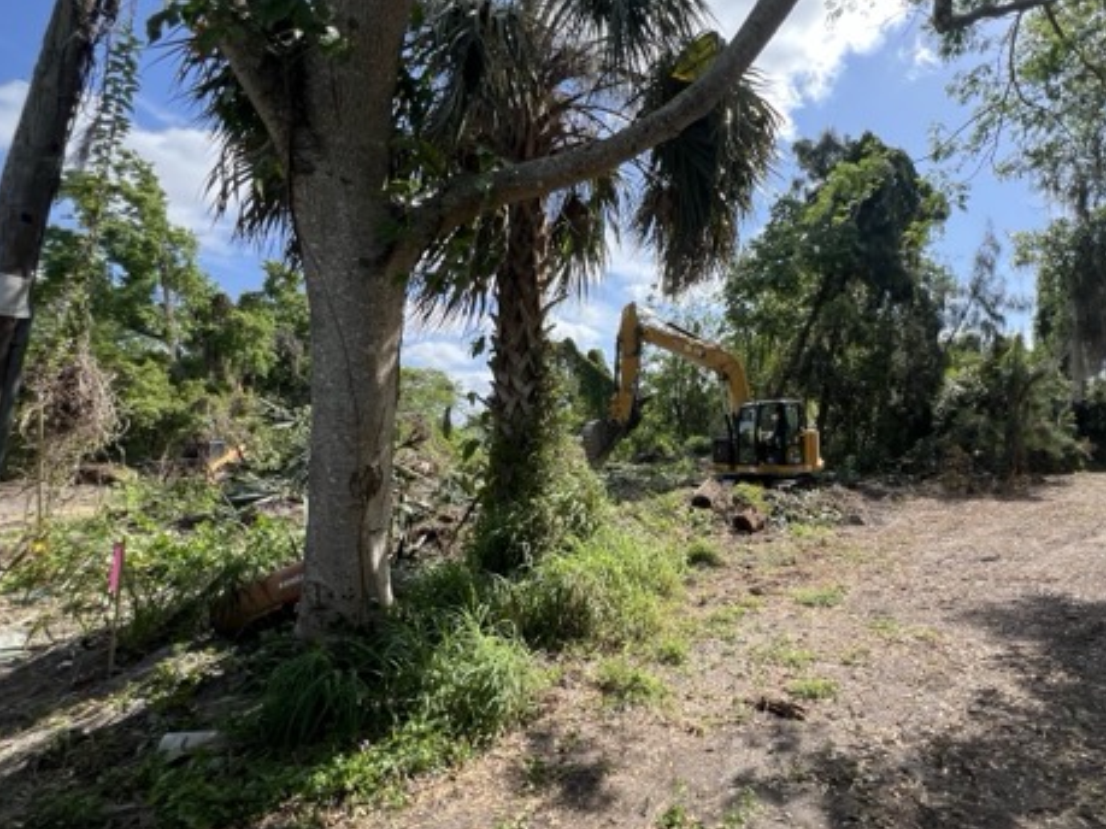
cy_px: 383
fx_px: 543
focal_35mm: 17
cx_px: 696
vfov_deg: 74.6
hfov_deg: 89.1
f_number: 1.8
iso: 32
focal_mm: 1.57
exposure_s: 1/742
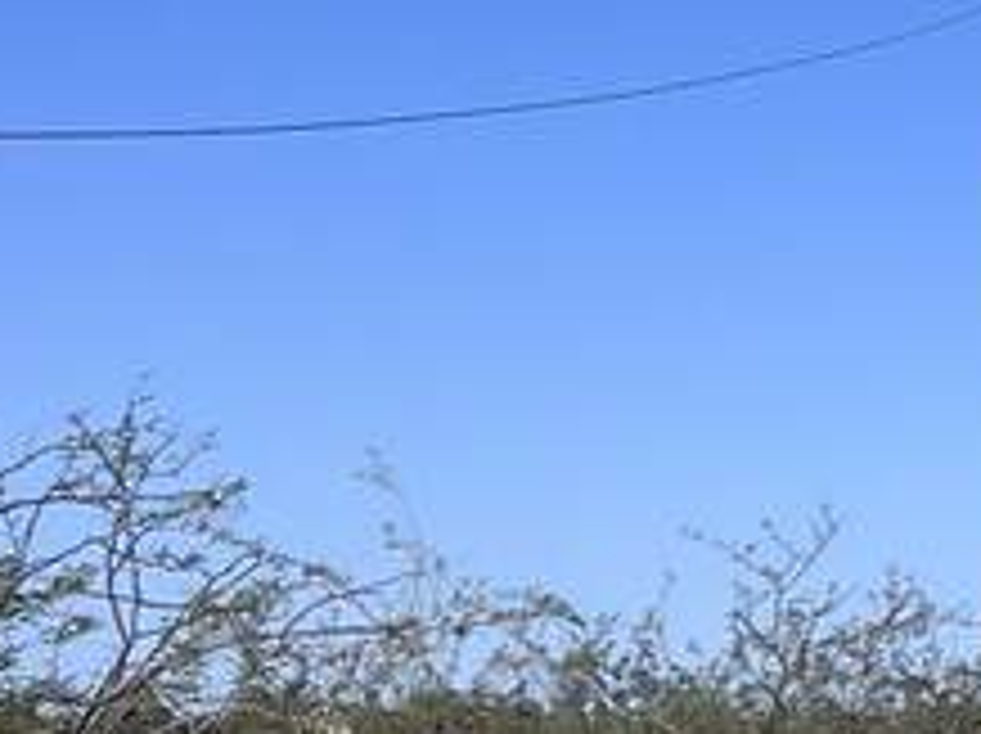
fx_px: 4331
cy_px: 252
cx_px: 2416
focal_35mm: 153
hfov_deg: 10.8
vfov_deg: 9.7
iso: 50
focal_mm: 5.7
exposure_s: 1/7463
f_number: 1.5
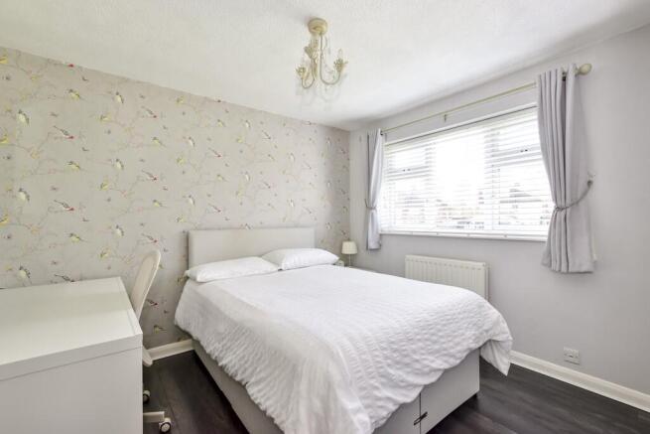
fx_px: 271
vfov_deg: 77.4
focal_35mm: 15
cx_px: 325
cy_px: 217
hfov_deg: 100.4
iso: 640
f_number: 8
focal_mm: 10
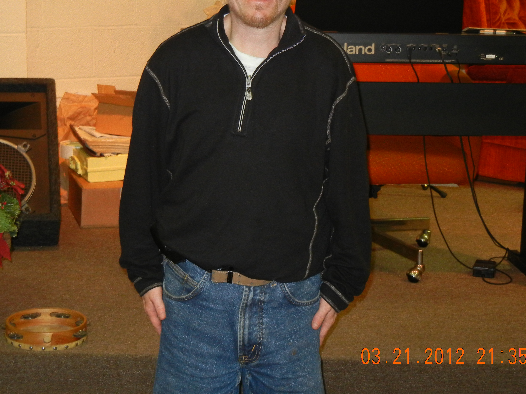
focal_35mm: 76
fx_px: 1155
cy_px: 155
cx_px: 230
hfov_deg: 25.6
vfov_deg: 19.4
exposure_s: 1/30
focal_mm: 10.6
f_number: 4
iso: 461
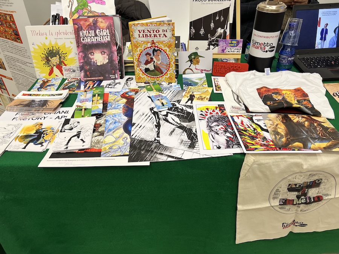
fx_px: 255
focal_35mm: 26
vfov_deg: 53.1
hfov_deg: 67.3
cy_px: 127
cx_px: 170
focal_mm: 5.7
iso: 100
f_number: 1.5
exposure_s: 1/100
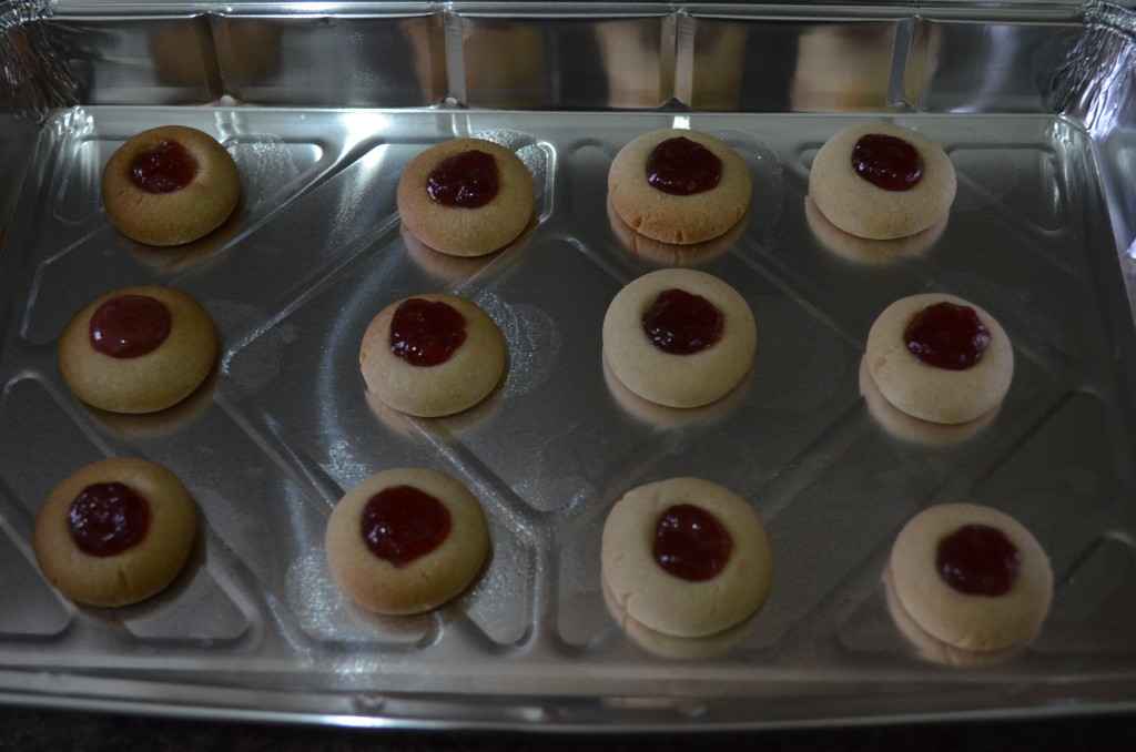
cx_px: 568
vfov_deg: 27.9
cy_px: 376
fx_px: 1511
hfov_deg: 41.2
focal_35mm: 48
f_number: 4.8
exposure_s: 1/30
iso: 1100
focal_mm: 32
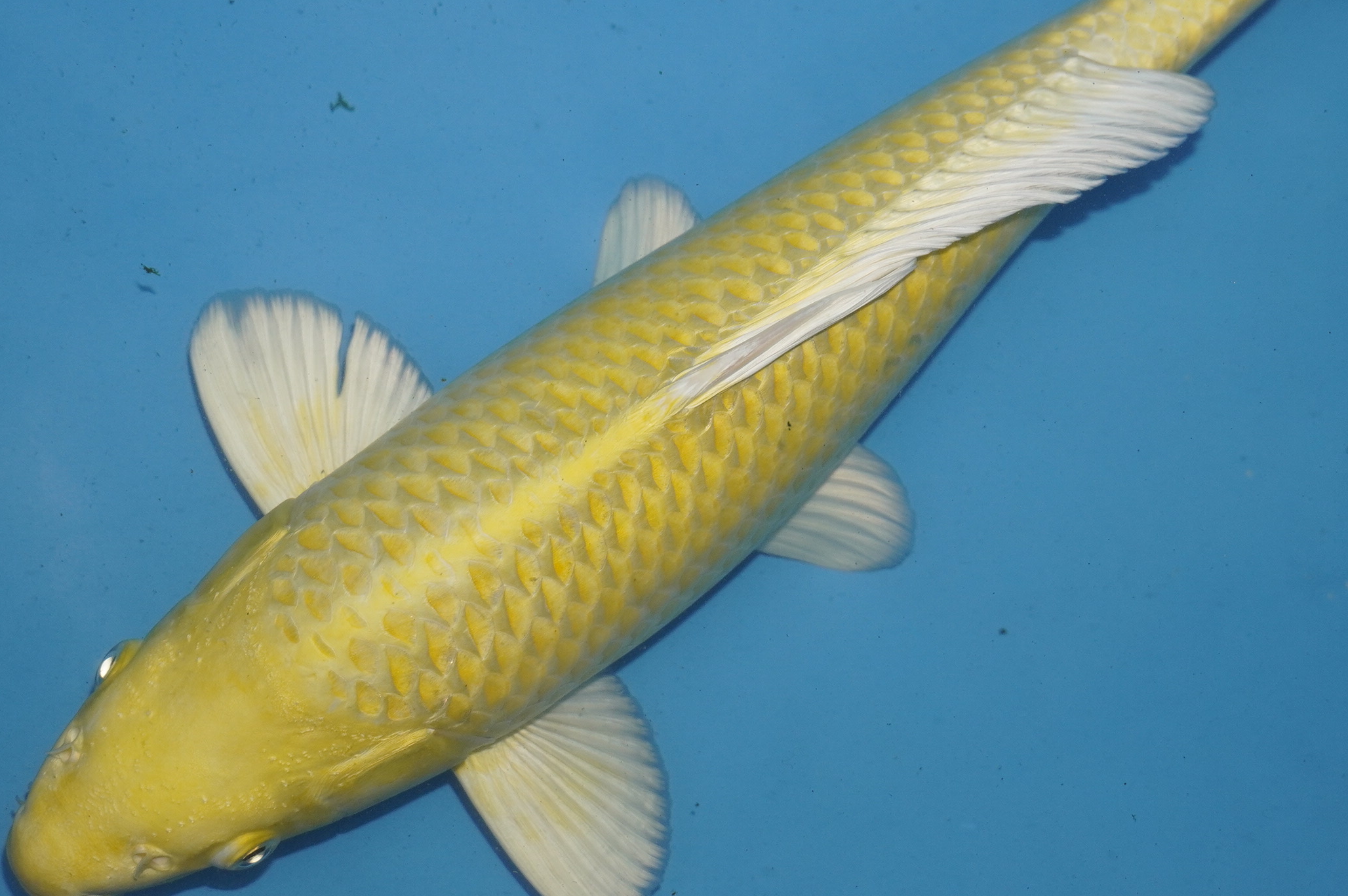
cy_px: 412
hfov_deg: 25.6
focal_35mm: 79
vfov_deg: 17.2
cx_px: 833
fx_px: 2955
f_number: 4.5
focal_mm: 36
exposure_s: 1/160
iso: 640
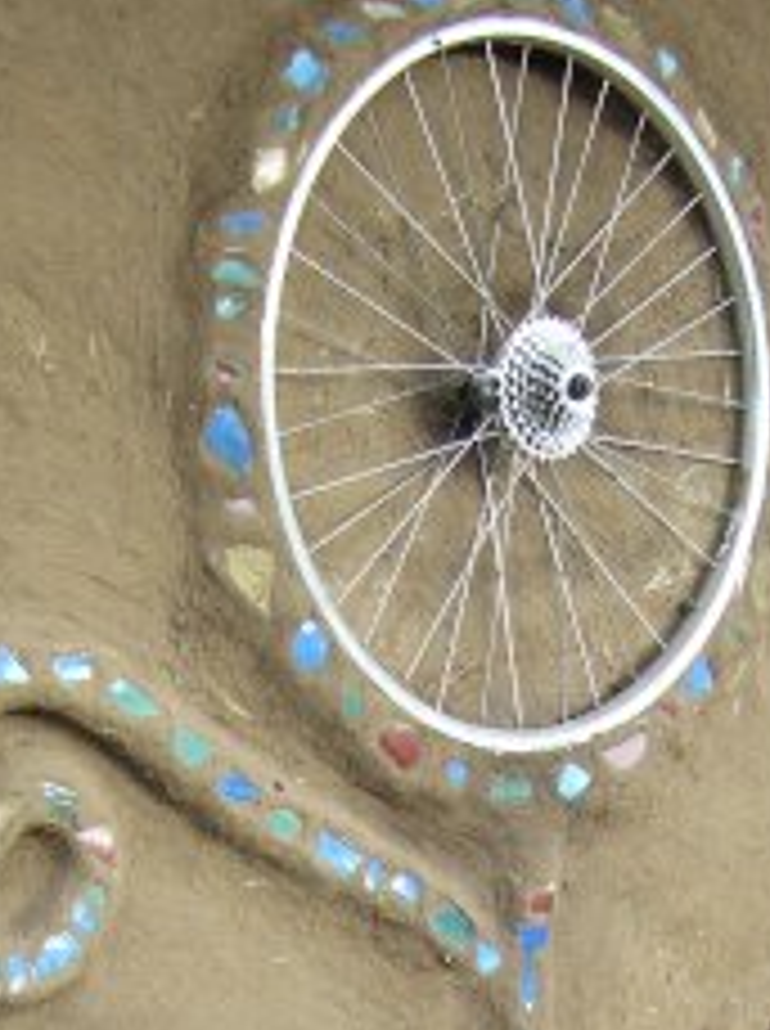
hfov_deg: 15.0
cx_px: 405
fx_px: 2915
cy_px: 1003
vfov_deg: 19.5
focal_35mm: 98
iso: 100
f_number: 2.8
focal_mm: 5.8
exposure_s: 1/125
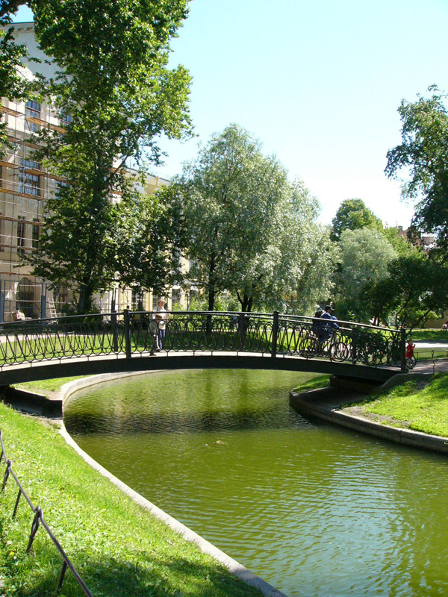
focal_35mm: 36
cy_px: 298
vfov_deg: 51.4
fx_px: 621
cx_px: 224
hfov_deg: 39.7
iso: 200
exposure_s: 1/500
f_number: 5.6
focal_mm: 6
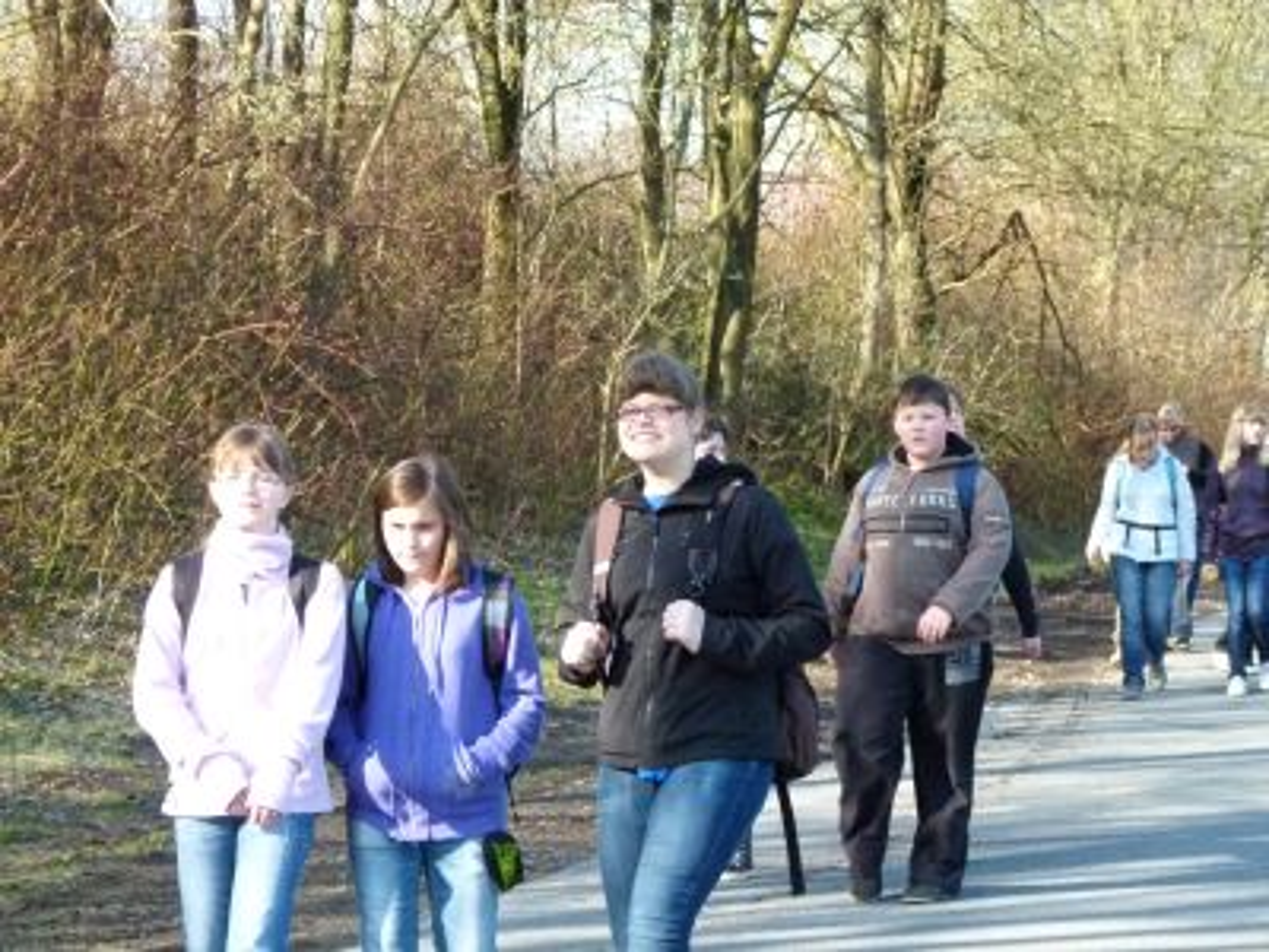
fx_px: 4143
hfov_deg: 17.4
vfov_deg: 13.1
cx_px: 634
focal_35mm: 113
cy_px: 476
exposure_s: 1/500
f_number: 3.5
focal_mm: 20.4
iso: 640
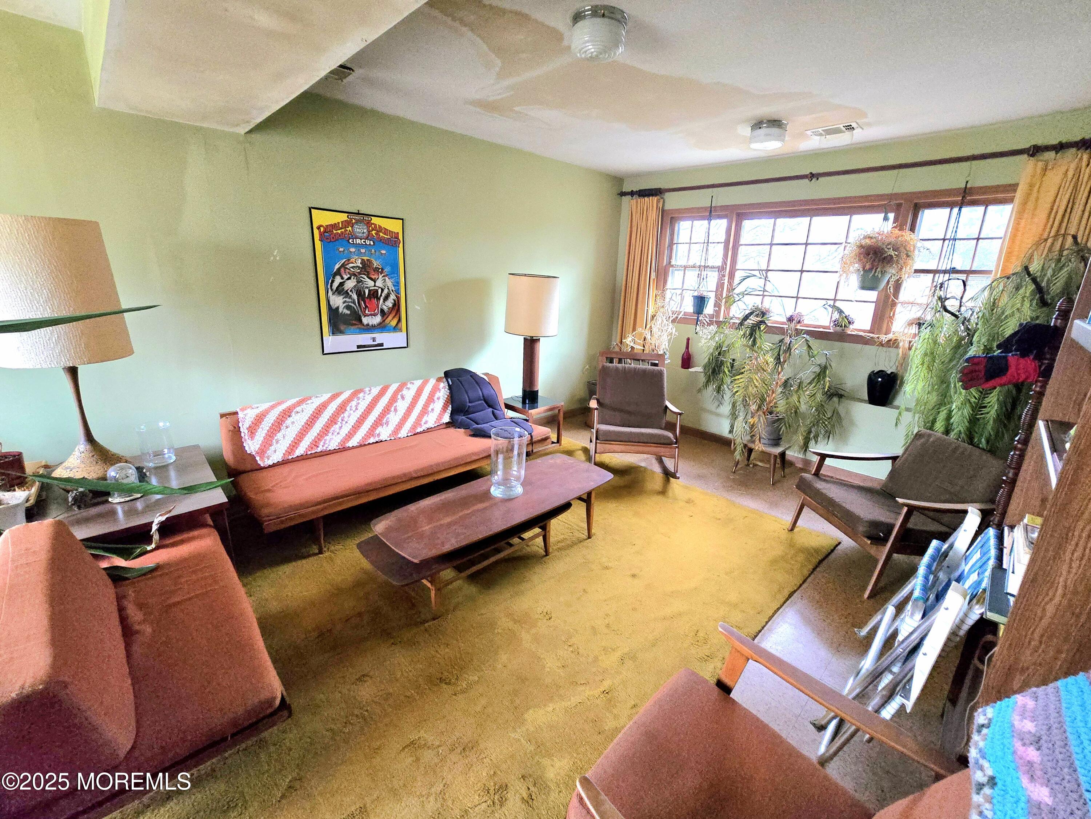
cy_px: 410
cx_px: 546
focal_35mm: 13
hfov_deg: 106.2
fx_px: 410
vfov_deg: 89.9
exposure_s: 1/60.2
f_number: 2.2
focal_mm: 2.2
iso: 1000
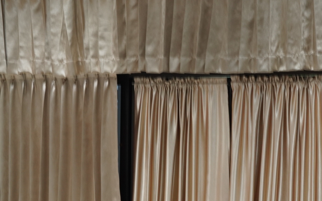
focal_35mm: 145
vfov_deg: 9.0
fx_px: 1272
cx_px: 247
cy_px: 164
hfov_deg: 14.4
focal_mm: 50
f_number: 5.6
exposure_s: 1/15
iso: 400
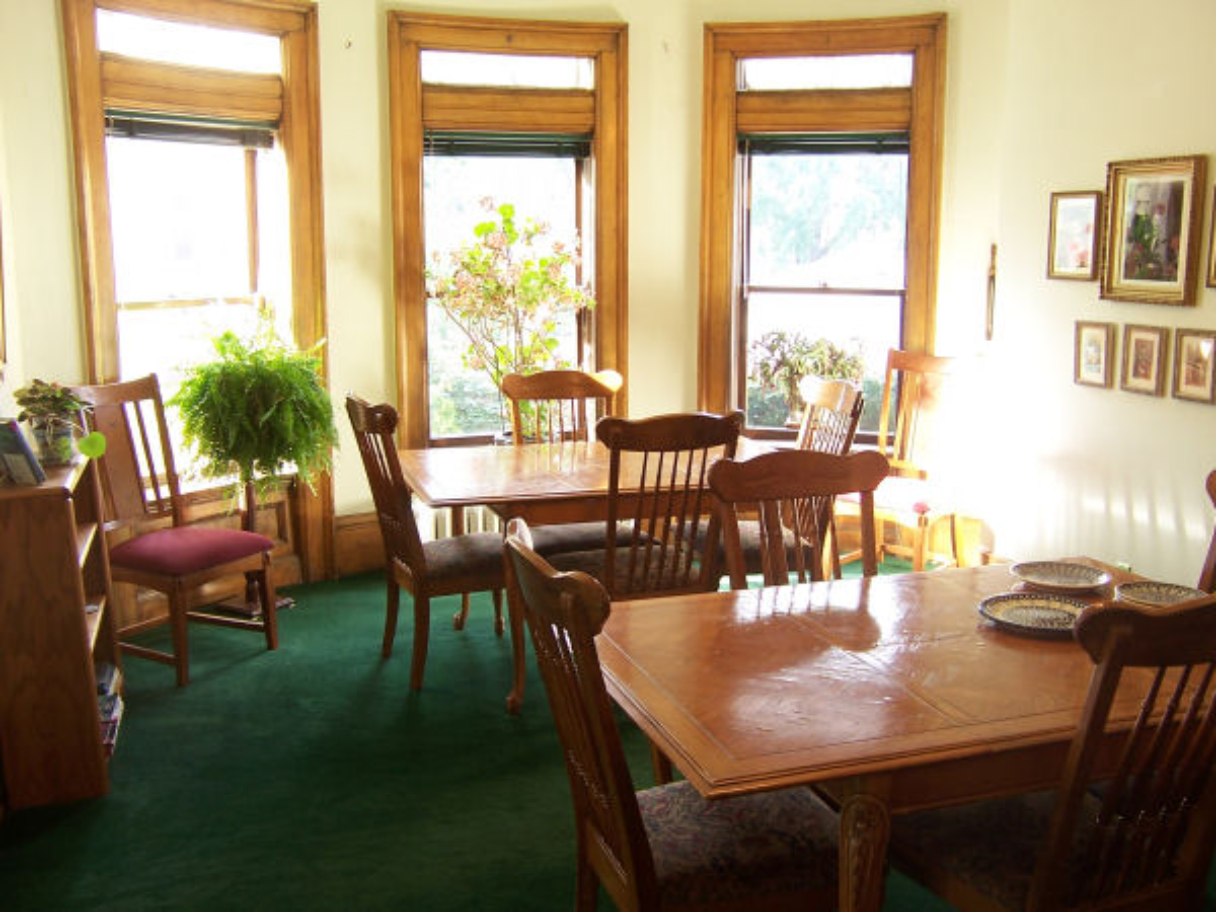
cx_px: 608
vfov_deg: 42.9
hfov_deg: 55.4
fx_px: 1159
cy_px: 456
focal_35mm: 33
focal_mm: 5.5
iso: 80
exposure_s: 1/4
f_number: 3.4
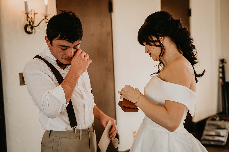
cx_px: 114
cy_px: 76
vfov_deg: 27.5
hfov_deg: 40.3
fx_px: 312
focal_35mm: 49
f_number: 2.8
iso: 500
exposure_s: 1/100
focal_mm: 49
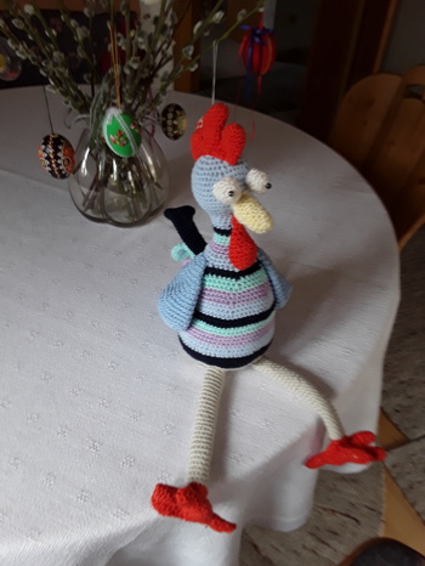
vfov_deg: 65.3
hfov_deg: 51.4
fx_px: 442
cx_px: 212
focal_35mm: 27
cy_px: 283
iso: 50
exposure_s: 1/50
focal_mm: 2.91
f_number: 1.9
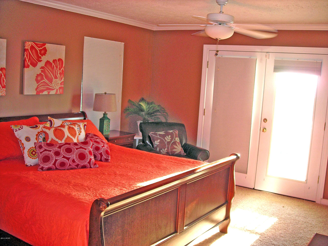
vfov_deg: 37.7
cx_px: 164
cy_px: 123
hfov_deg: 49.0
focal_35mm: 38
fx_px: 360
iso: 56
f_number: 3.2
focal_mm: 6.3
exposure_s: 1/30
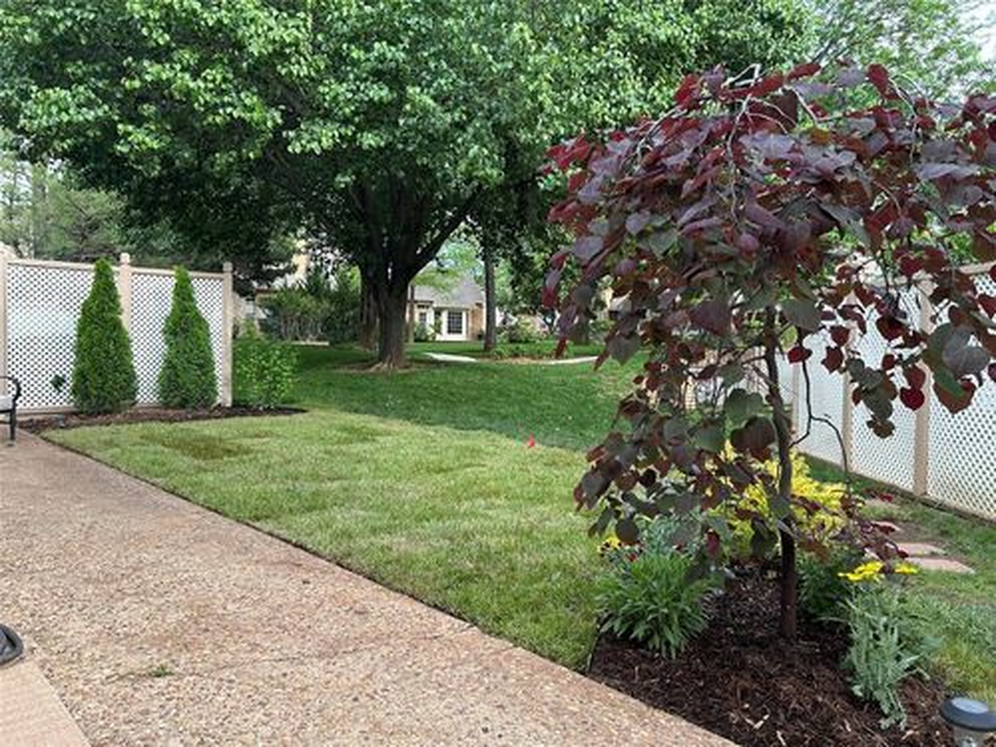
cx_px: 498
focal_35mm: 26
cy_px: 374
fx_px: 748
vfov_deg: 53.1
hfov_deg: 67.3
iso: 40
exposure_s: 1/227
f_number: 1.5
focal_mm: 5.7
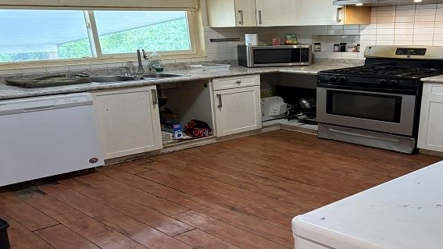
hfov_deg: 60.9
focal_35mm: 32
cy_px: 103
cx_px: 244
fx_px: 376
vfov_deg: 36.6
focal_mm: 5.96
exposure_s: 1/60
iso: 400
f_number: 1.6
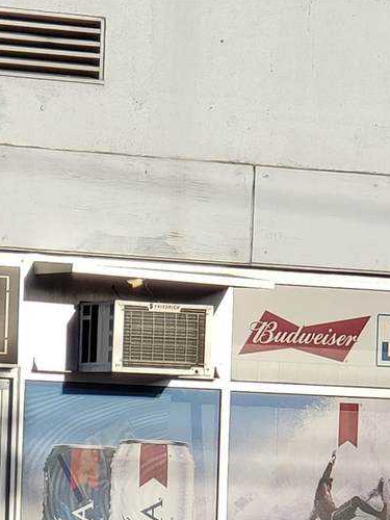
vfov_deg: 14.6
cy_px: 495
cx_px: 45
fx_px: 1998
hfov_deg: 11.1
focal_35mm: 133
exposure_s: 1/825
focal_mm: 6
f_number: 2.4
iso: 32
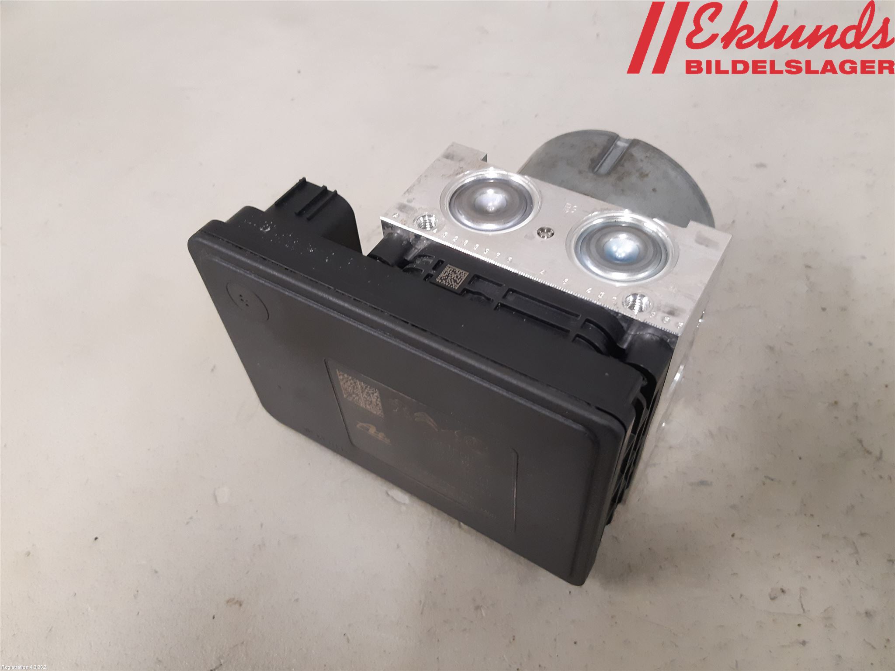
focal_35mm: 26
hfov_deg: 67.3
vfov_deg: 53.1
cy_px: 336
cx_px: 448
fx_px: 672
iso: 250
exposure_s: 1/50
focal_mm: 3.93
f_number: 1.7
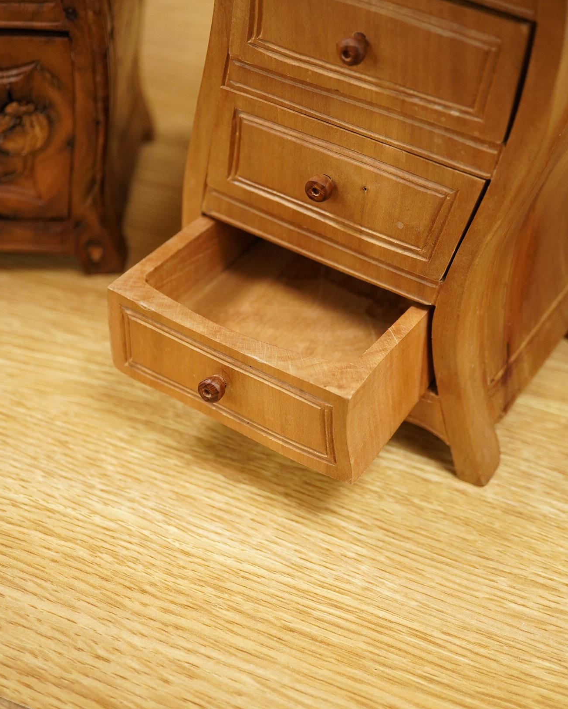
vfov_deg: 36.5
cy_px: 281
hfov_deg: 29.7
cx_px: 283
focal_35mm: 51
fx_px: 1072
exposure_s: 1/320
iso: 2500
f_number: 3.5
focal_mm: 30
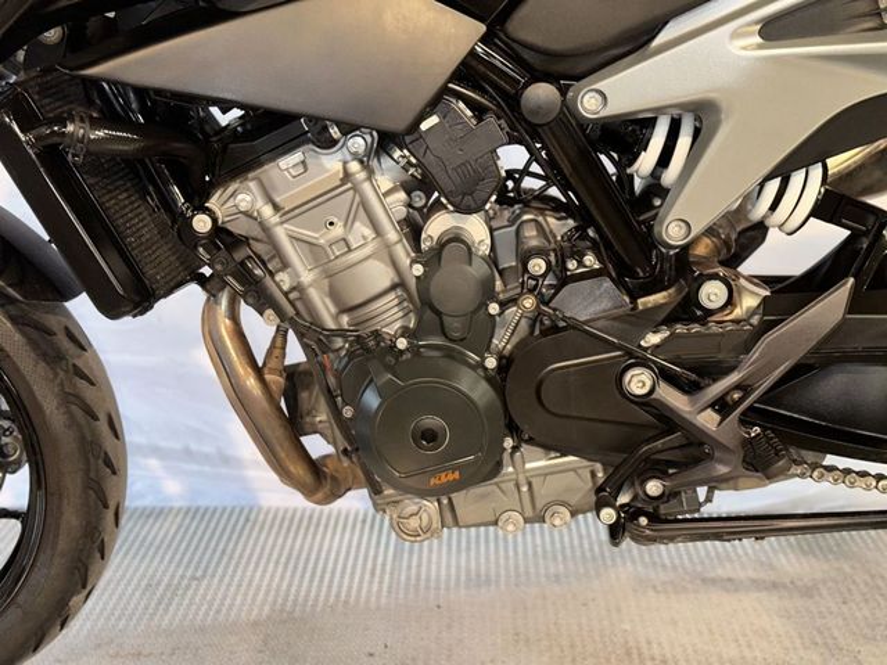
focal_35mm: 48
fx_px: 1230
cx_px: 444
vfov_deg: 30.3
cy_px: 332
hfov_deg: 39.7
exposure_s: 1/17
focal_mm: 6.86
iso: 64
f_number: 1.78
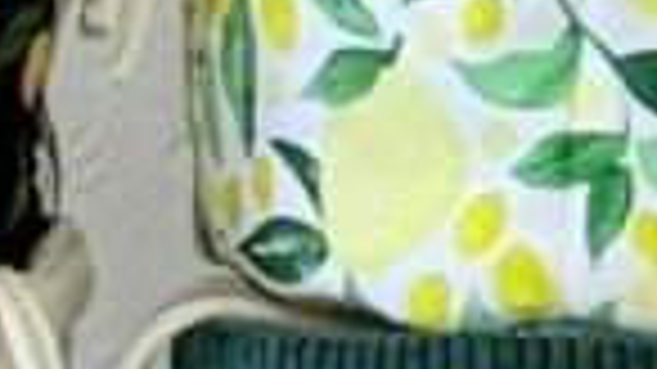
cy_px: 14
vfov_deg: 3.3
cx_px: 158
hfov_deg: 5.9
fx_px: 6409
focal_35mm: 368
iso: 100
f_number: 1.78
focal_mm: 6.76
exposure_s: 1/91
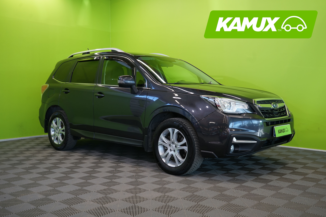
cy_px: 108
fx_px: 326
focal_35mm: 36
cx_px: 163
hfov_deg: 53.1
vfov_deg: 36.9
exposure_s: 1/40
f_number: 6.3
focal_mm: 36
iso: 500
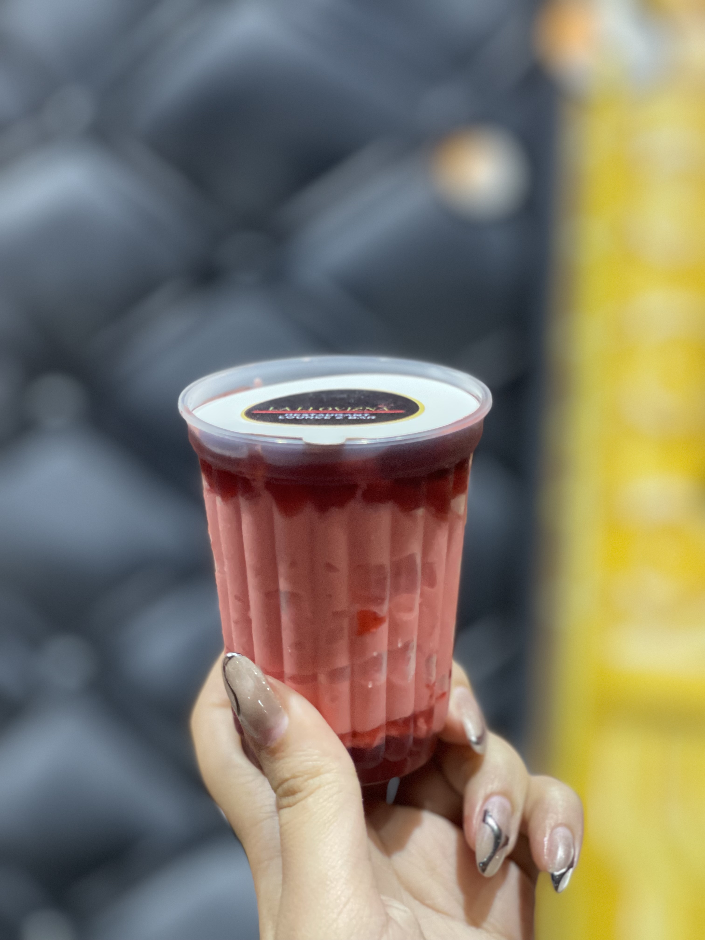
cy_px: 470
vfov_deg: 30.3
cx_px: 352
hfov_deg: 22.9
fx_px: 1738
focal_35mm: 64
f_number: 2.2
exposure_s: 1/120
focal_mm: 7.5
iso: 250
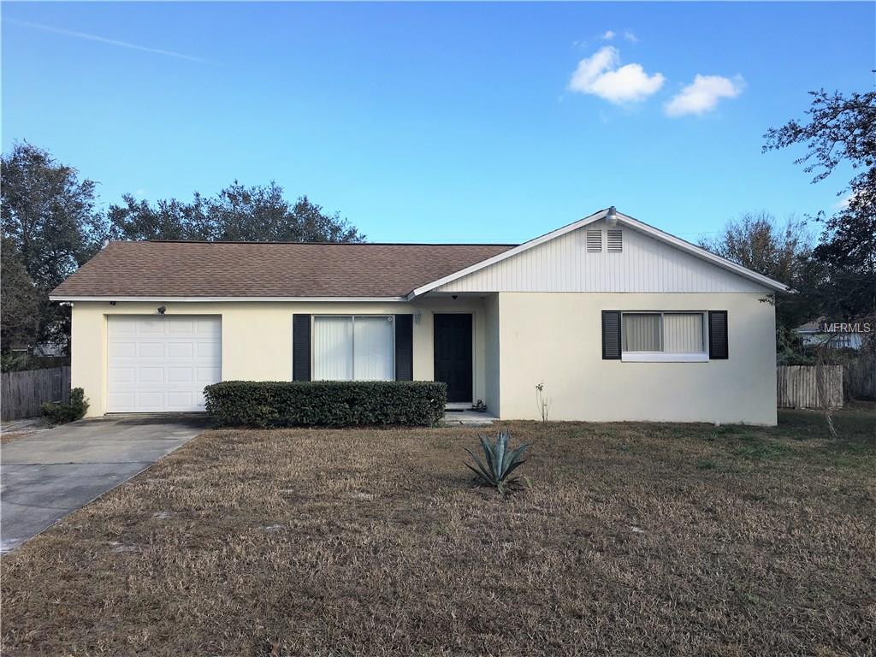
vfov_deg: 48.2
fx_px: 734
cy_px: 328
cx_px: 438
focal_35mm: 29
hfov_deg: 61.7
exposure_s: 1/827
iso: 25
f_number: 2.2
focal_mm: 4.15
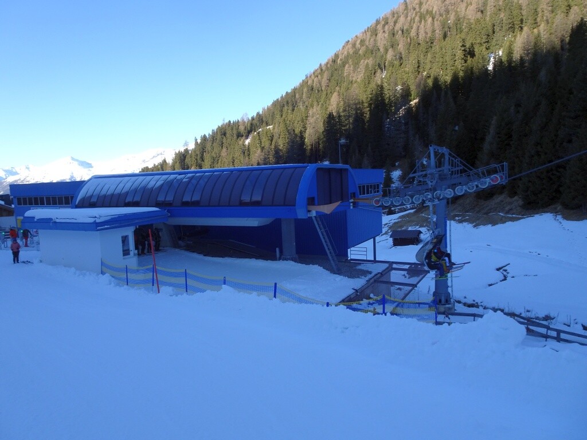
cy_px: 220
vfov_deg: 56.8
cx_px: 294
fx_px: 407
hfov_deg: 71.6
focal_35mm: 24
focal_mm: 4.1
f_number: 3.5
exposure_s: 1/320
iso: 80
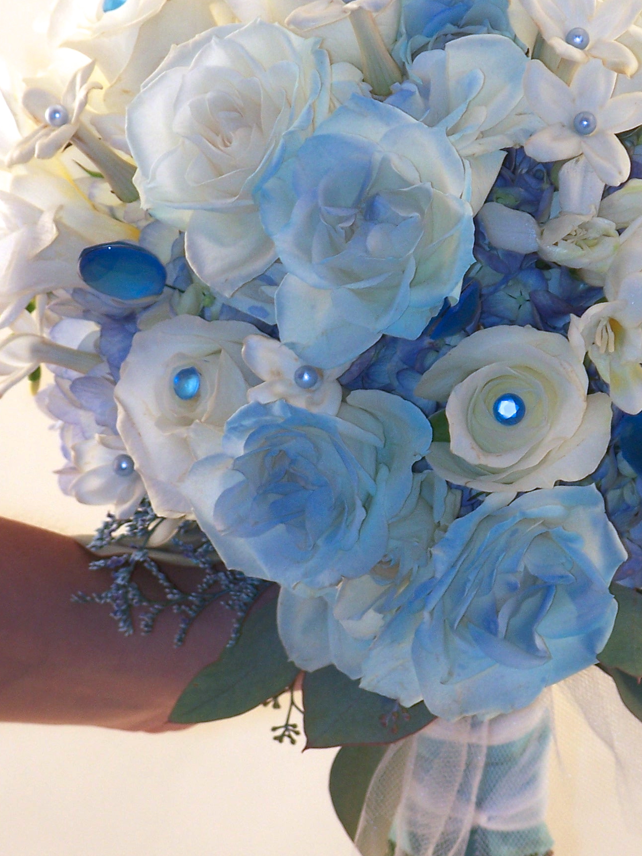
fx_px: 6208
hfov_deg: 5.9
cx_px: 456
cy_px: 399
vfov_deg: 7.9
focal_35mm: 251
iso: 80
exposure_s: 1/160
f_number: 4
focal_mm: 28
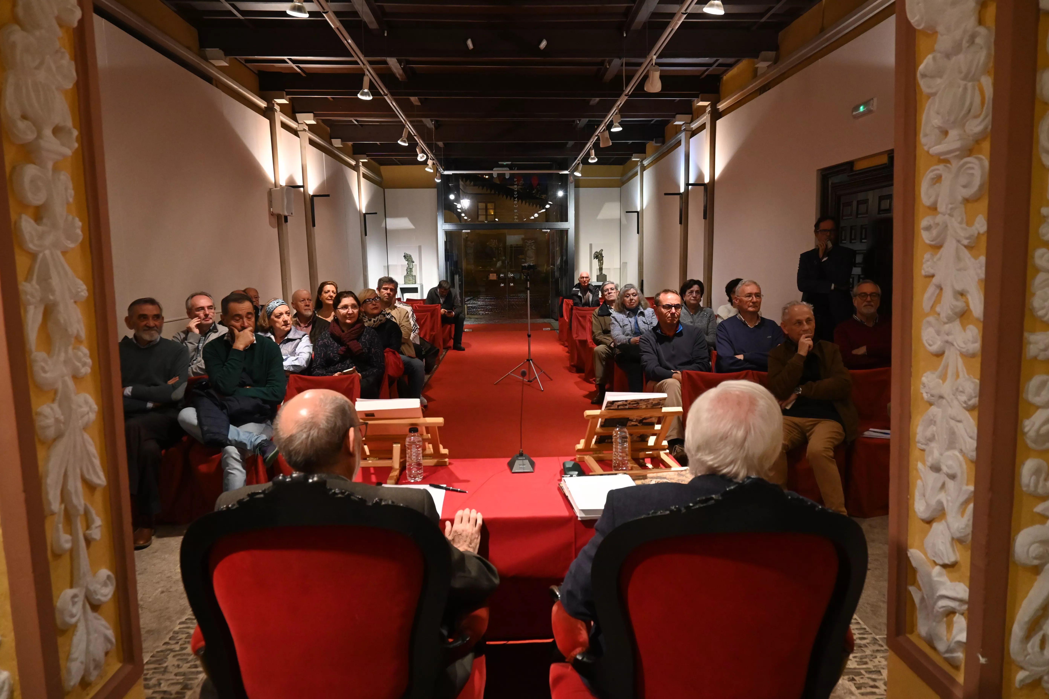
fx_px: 699
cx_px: 524
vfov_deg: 53.1
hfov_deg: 73.7
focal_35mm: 24
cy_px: 350
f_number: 4.5
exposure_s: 1/80
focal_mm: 16
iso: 1600
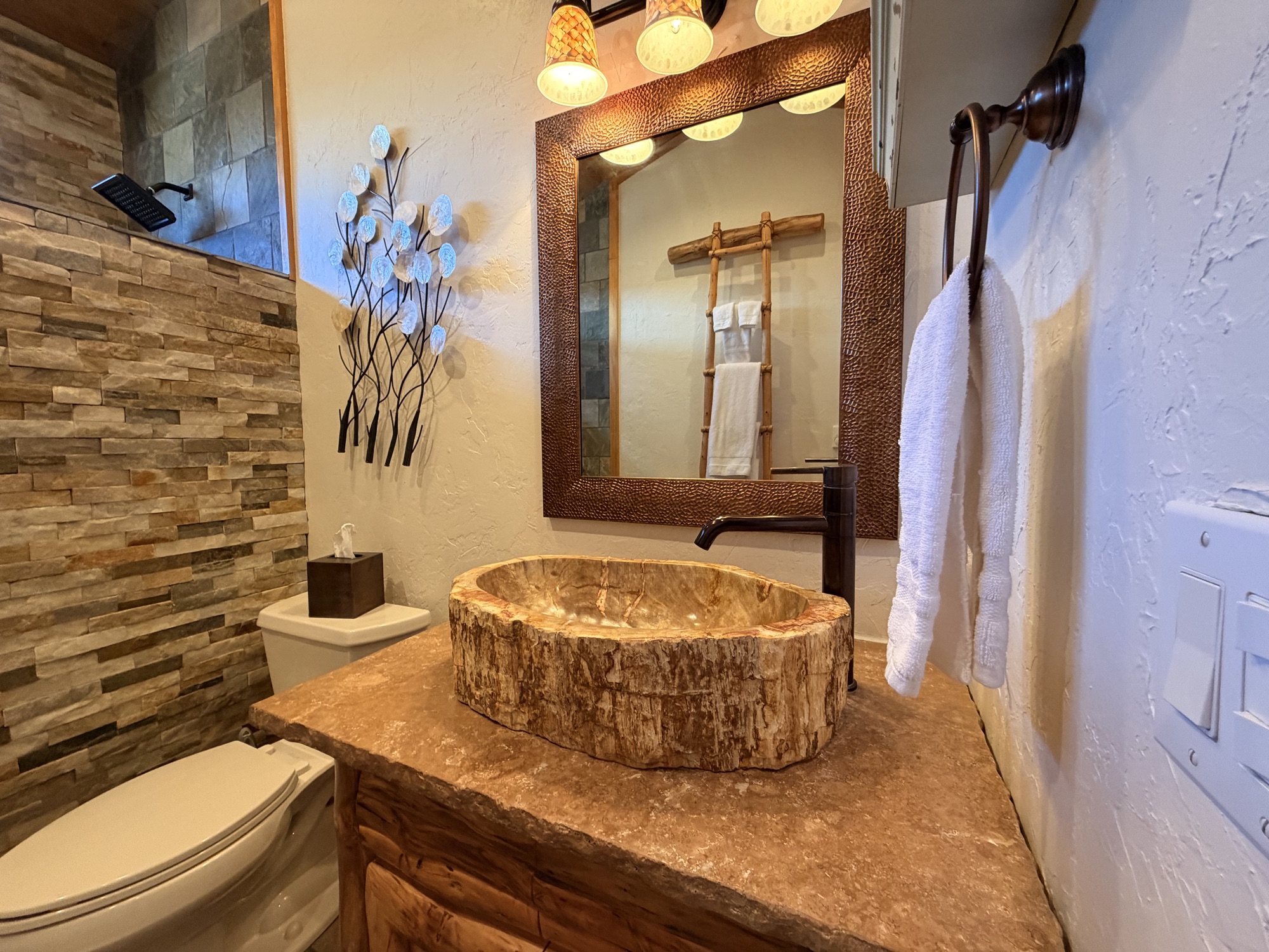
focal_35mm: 14
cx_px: 634
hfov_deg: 102.1
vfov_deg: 85.7
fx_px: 513
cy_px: 476
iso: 320
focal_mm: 2.22
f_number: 2.2
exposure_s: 1/60
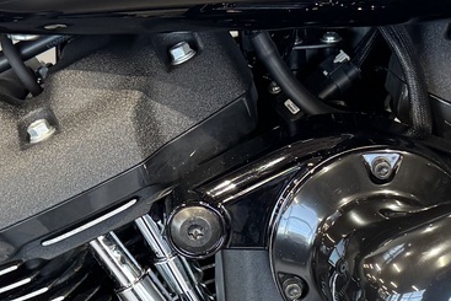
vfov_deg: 13.3
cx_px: 320
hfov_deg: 20.7
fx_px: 1228
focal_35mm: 98
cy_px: 421
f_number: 1.78
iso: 250
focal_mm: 6.76
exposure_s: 1/50
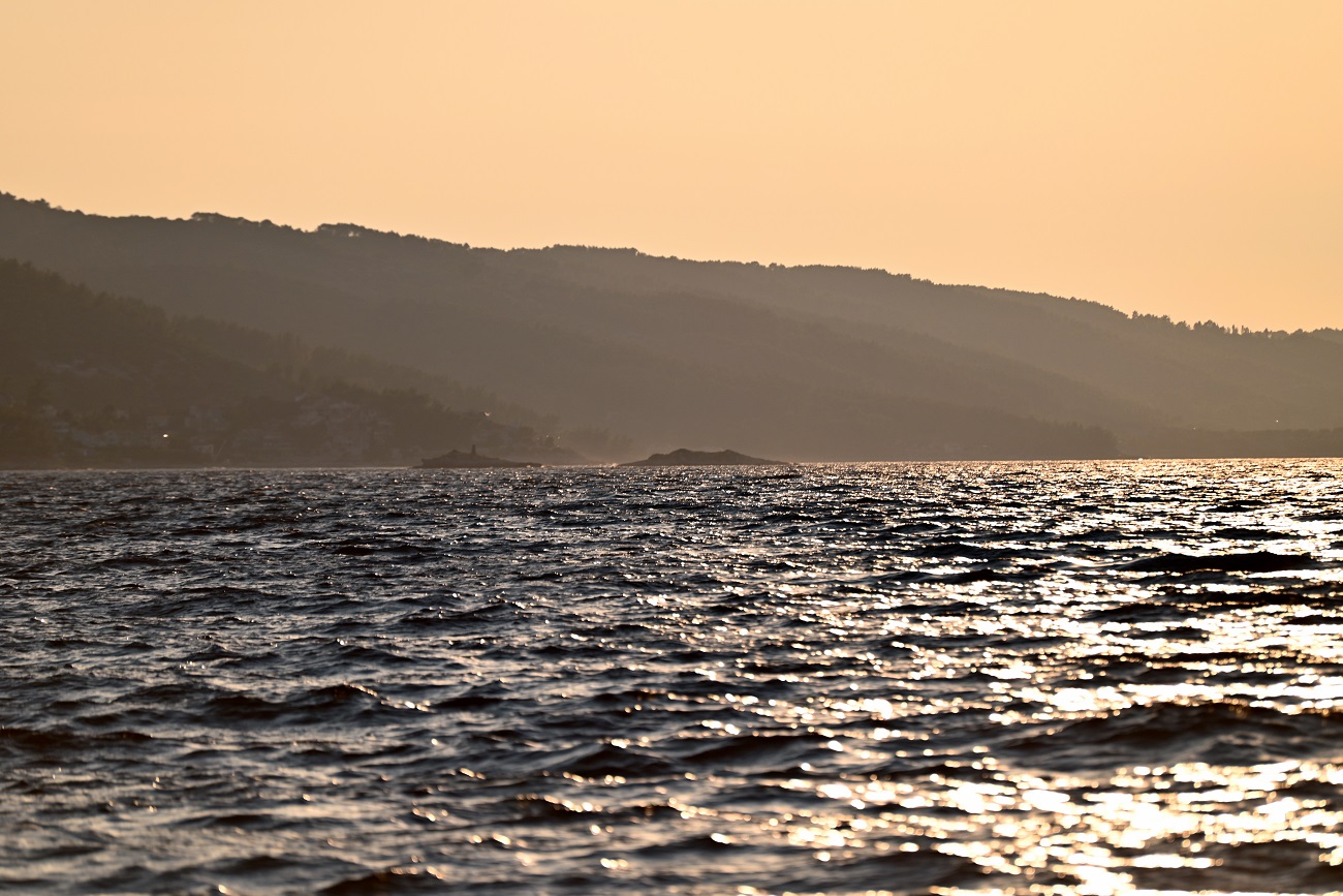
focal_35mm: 300
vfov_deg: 4.6
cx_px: 672
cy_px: 448
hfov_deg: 6.9
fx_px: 11192
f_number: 5.6
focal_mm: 300
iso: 100
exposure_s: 1/1000
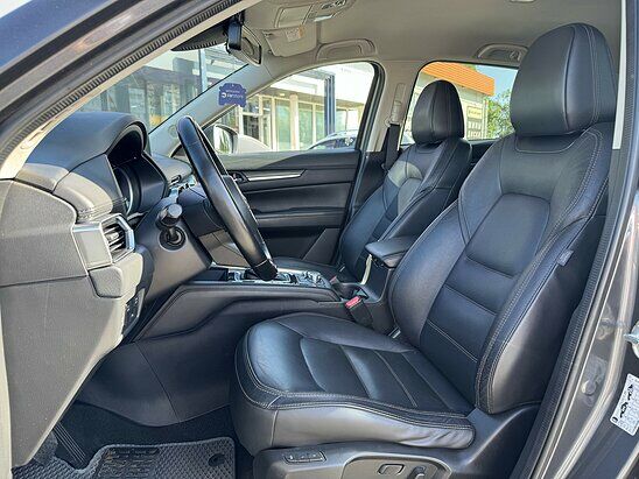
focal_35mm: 24
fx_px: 443
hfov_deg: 71.6
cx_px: 320
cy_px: 240
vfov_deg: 56.8
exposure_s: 1/137
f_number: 1.78
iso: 64
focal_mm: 6.76
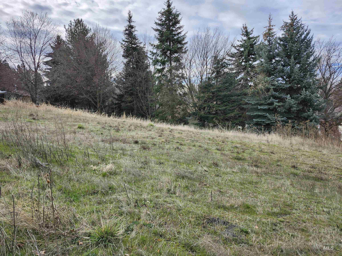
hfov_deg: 73.9
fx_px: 227
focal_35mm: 23
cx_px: 171
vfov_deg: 58.9
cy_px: 128
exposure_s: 1/887
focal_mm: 5.54
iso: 25
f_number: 1.8
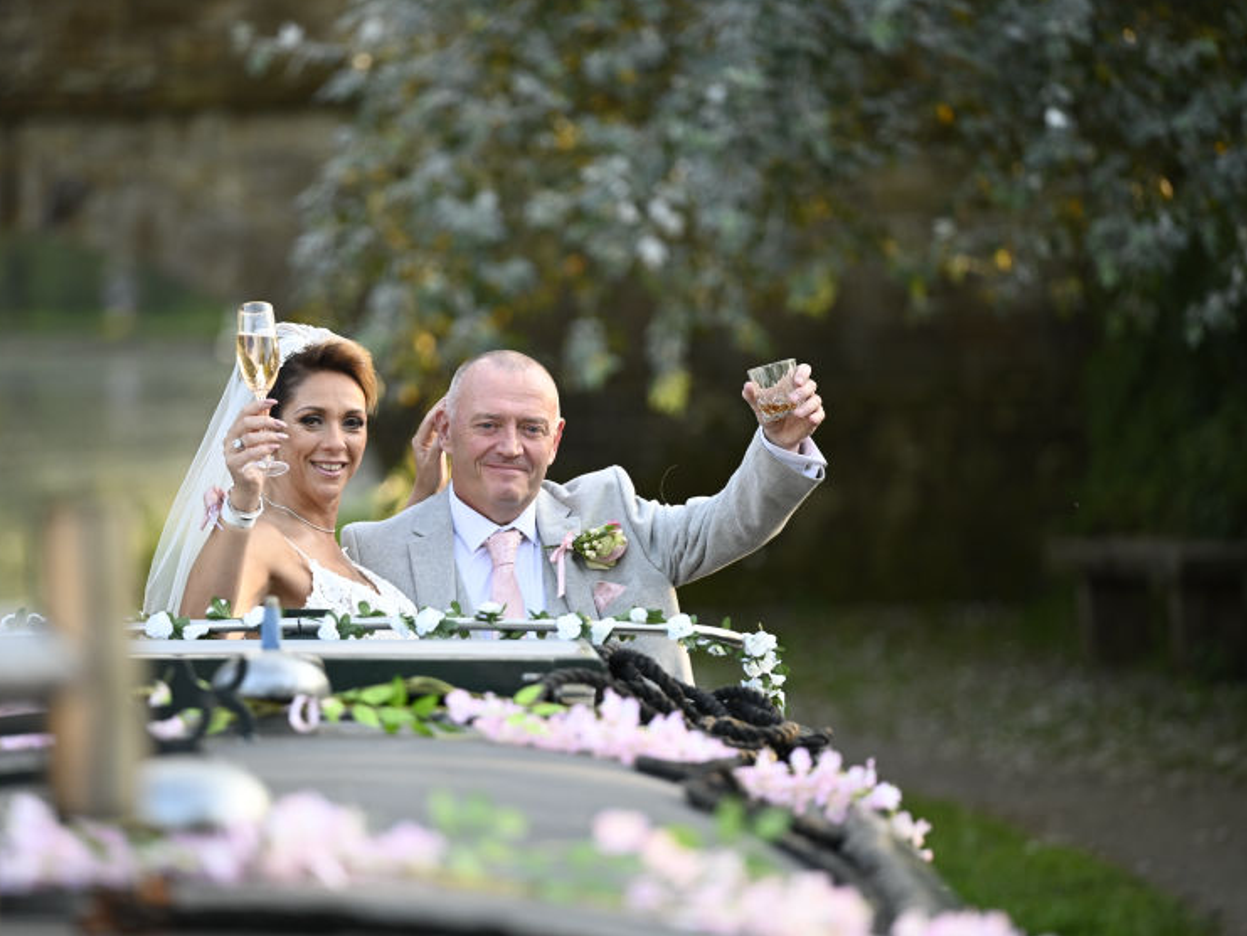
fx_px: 8071
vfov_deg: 6.6
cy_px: 464
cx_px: 527
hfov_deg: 8.8
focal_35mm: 224
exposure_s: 1/500
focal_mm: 200
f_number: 2.8
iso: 500
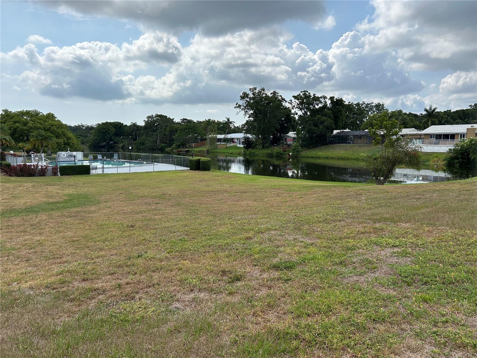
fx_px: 358
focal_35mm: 26
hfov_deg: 67.3
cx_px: 238
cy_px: 179
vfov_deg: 53.1
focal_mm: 5.7
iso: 50
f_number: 1.5
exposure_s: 1/5319
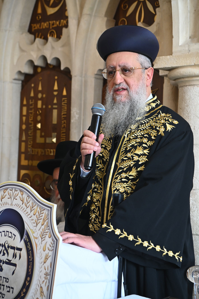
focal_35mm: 70
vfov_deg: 28.9
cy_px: 150
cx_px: 100
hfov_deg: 19.4
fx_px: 581
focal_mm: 70
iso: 1250
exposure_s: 1/160
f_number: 6.3
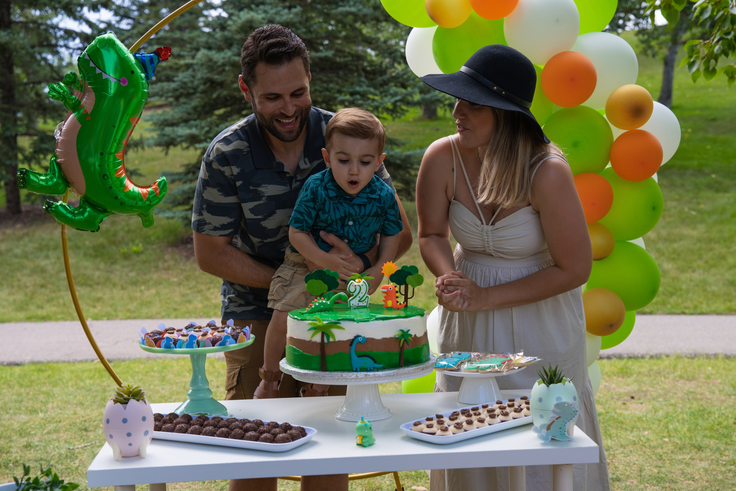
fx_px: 989
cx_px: 368
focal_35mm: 48
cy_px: 246
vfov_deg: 27.9
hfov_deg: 40.8
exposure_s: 1/320
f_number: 4.5
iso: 200
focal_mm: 48.4
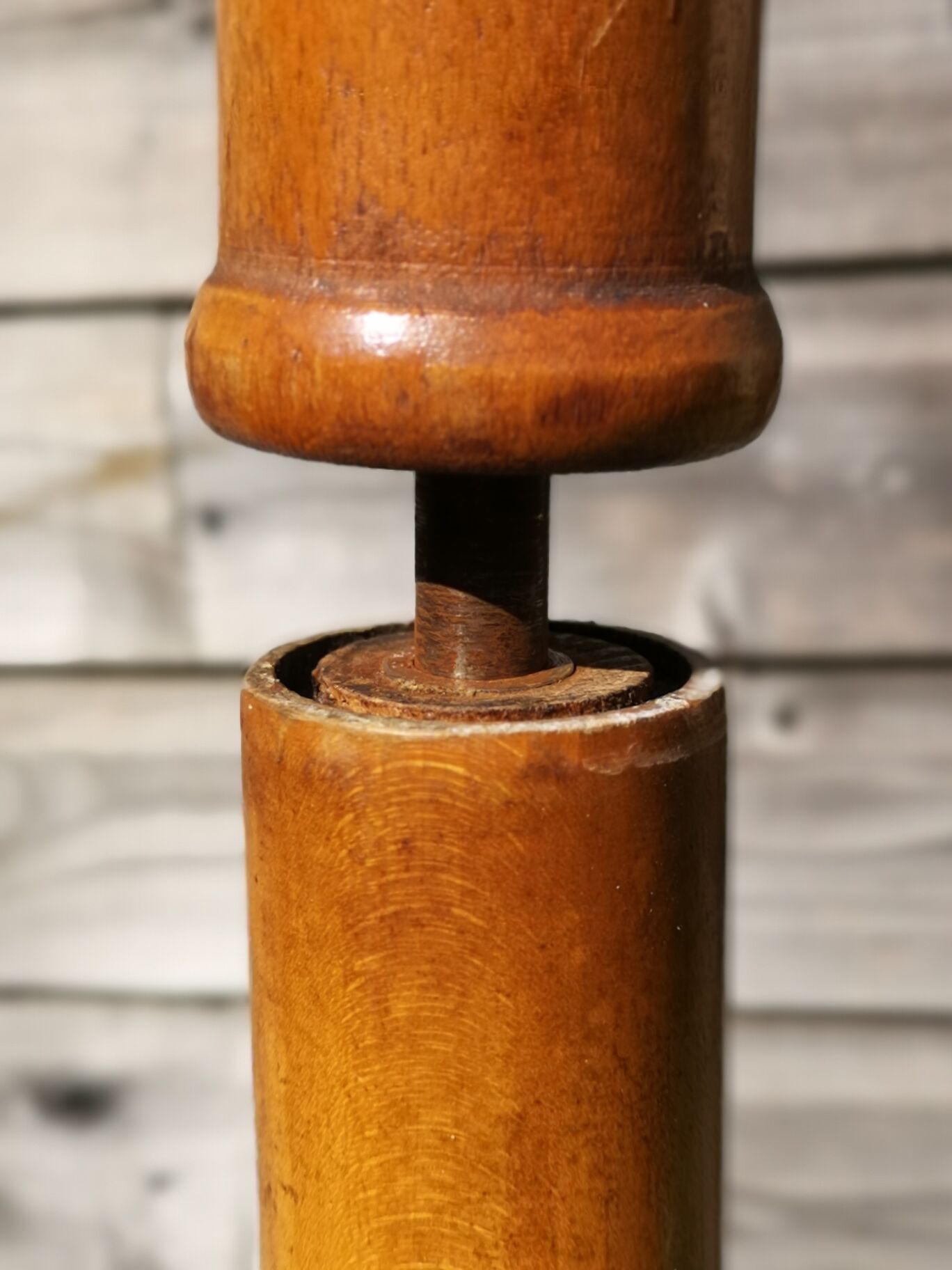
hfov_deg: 27.0
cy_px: 635
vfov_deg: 35.5
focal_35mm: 54
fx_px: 1980
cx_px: 476
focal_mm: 3.95
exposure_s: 1/2309
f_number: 4
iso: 50
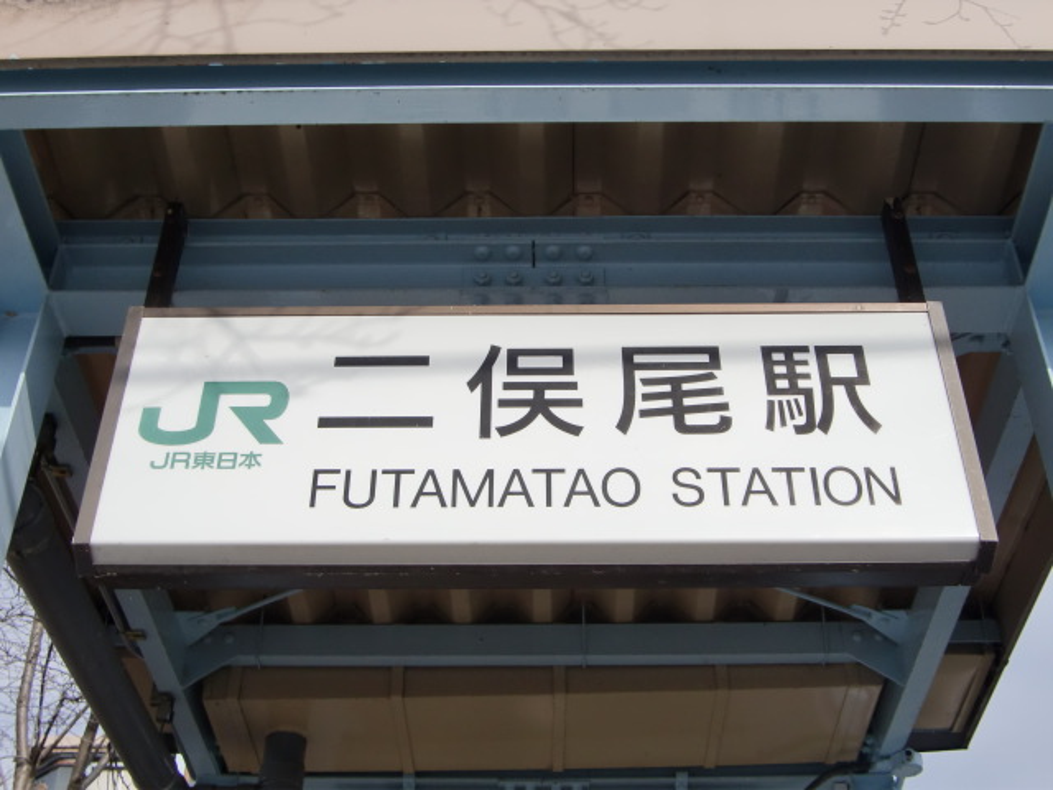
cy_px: 395
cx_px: 526
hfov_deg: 41.2
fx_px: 1399
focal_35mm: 46
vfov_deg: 31.5
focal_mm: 8.2
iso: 64
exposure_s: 1/1000
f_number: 3.3
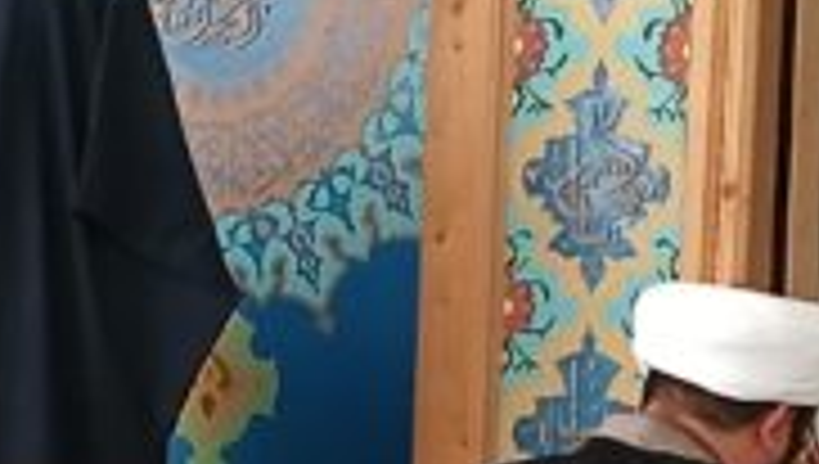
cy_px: 658
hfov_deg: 13.4
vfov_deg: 7.6
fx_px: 3458
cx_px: 72
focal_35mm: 159
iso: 250
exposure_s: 1/25
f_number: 1.8
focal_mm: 3.98
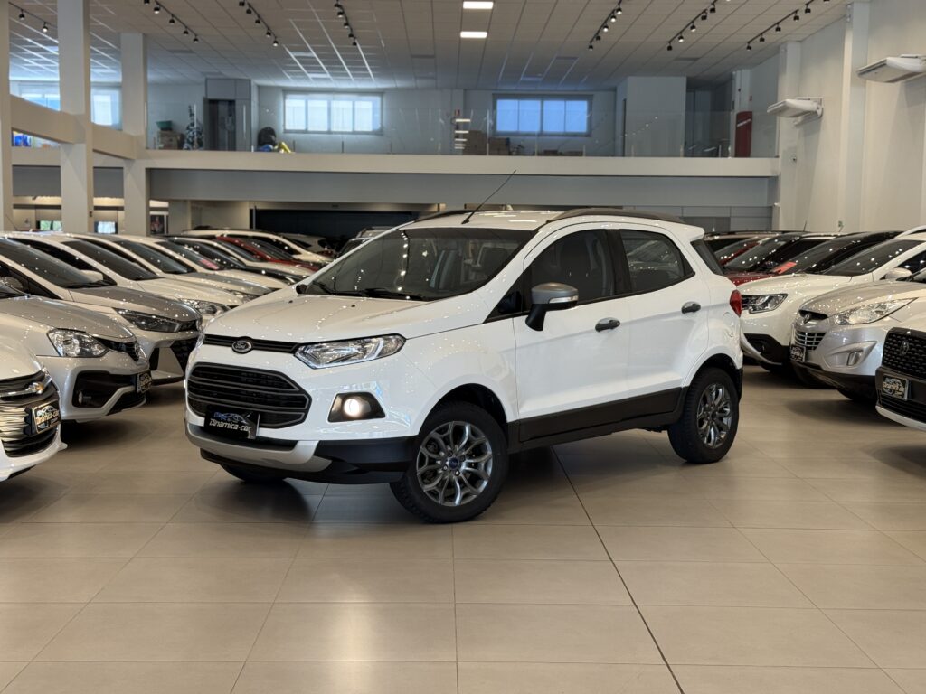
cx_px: 463
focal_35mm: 48
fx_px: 1284
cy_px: 347
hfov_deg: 39.7
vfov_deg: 30.3
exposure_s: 1/60
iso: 80
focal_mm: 6.76
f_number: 1.78
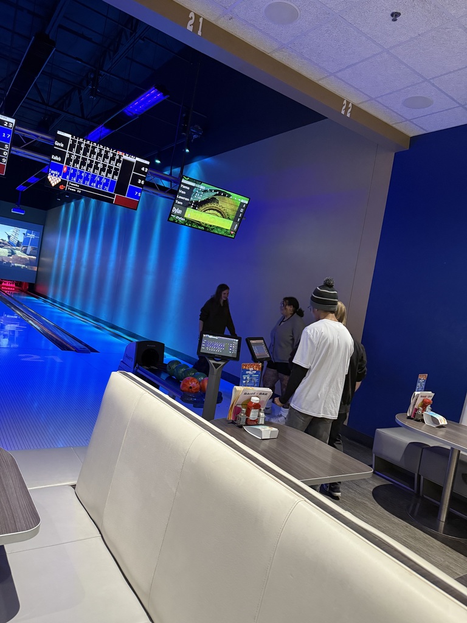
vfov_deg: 71.6
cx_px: 234
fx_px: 432
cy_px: 312
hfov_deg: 56.8
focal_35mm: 24
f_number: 1.78
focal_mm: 6.76
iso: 400
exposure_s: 1/60
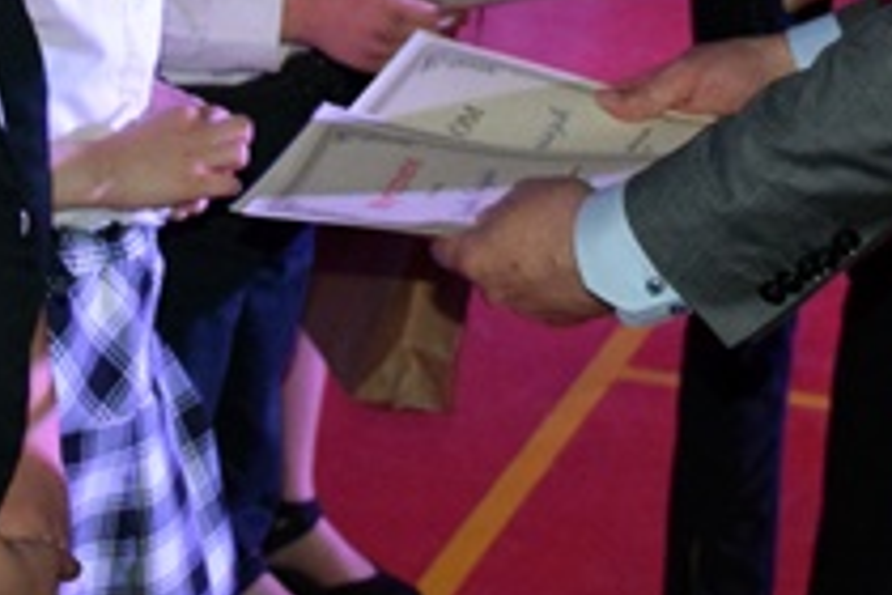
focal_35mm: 143
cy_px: -147
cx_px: 552
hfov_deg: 14.3
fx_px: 3541
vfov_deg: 9.5
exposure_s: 1/60
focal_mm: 25
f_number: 4
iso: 3200
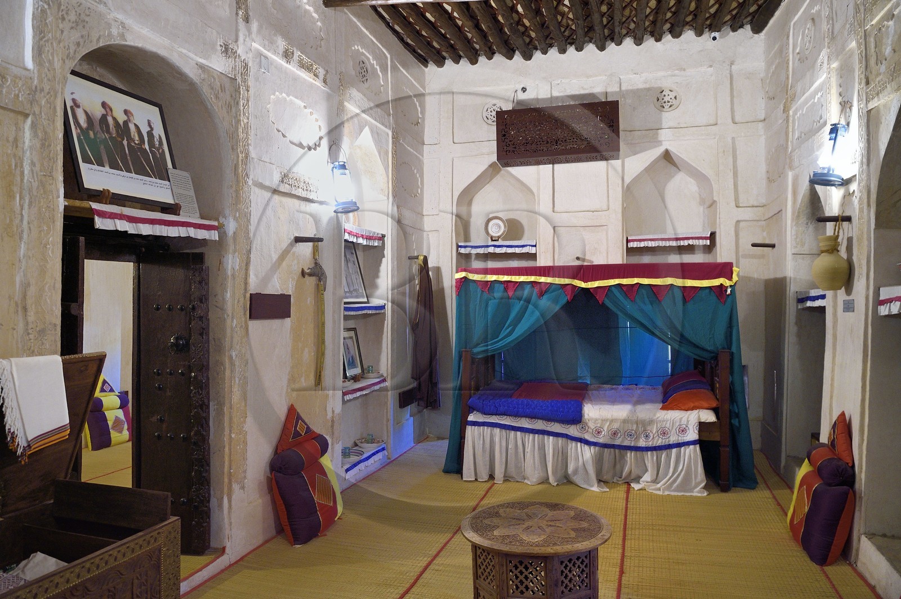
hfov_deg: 73.8
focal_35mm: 24
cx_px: 450
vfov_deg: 53.1
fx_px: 600
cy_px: 300
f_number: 5.6
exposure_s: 1/8
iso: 1600
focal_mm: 24
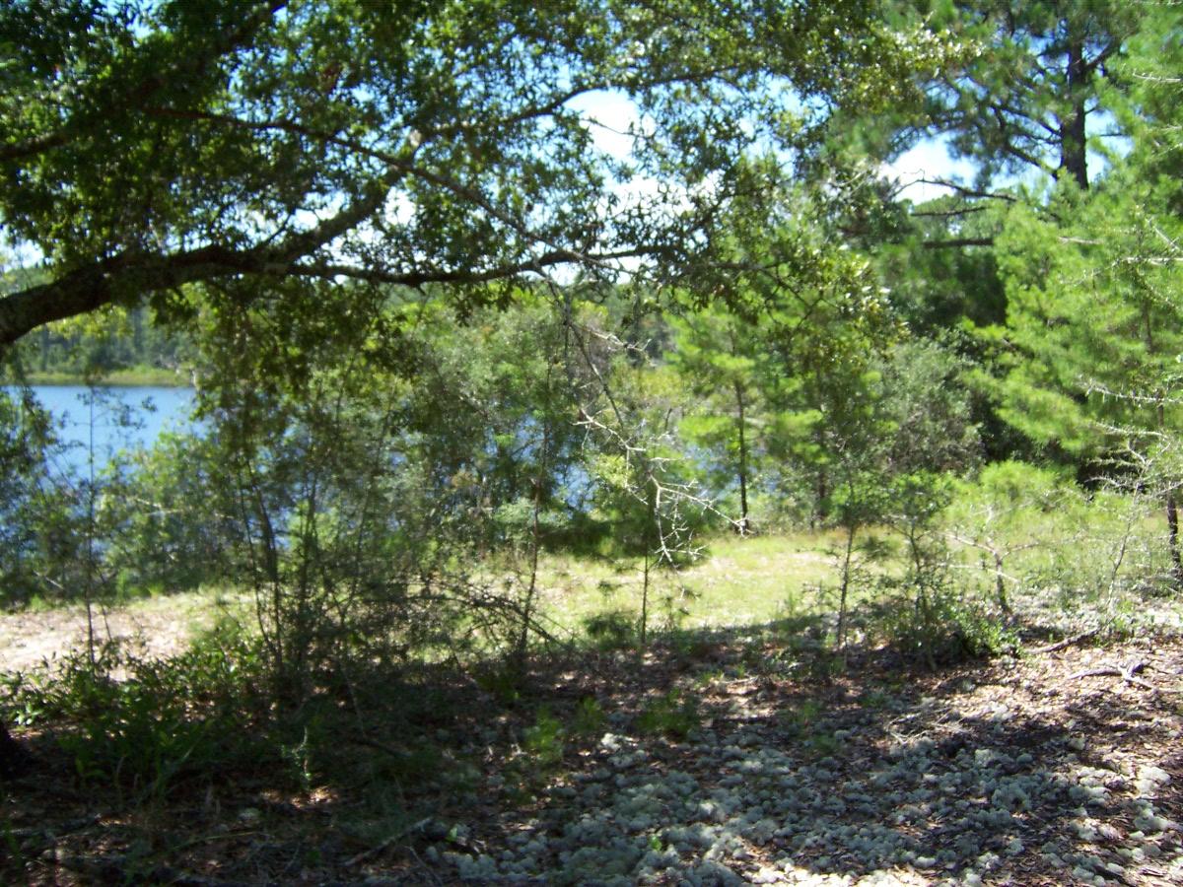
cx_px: 592
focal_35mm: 33
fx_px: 1128
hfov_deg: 55.4
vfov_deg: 42.9
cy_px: 444
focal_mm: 5.5
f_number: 3.4
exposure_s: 1/350
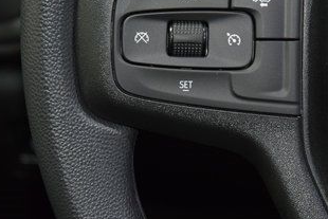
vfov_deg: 6.3
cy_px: 34
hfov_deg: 9.5
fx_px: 1978
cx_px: 227
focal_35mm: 217
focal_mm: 70
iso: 1600
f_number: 4.5
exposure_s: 1/30
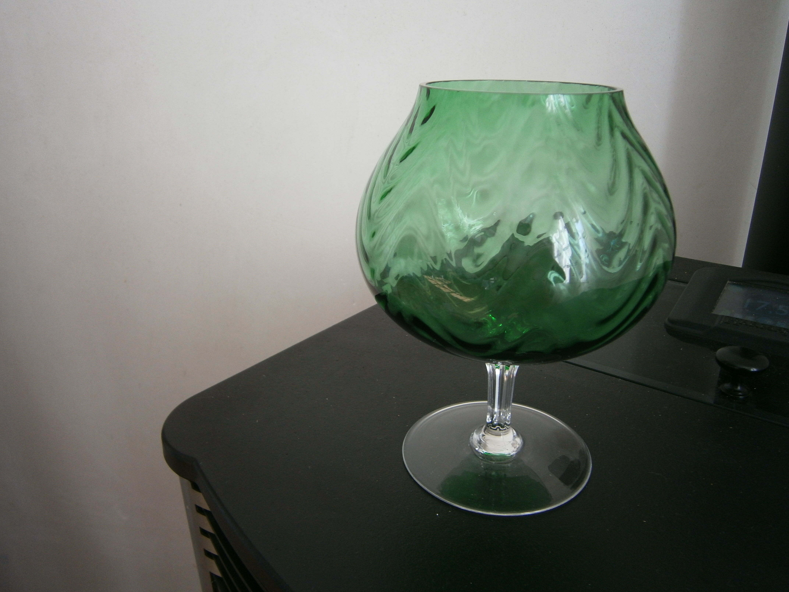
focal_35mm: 26
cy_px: 296
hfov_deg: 67.3
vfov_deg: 53.1
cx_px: 394
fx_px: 593
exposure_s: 1/40
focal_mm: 4.7
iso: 80
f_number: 2.8
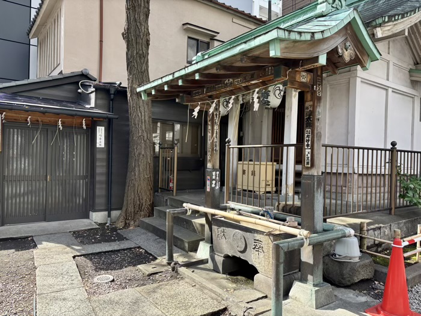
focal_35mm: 26
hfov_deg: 67.3
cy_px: 158
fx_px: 316
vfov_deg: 53.1
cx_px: 210
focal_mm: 5.96
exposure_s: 1/314
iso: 50
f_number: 1.6
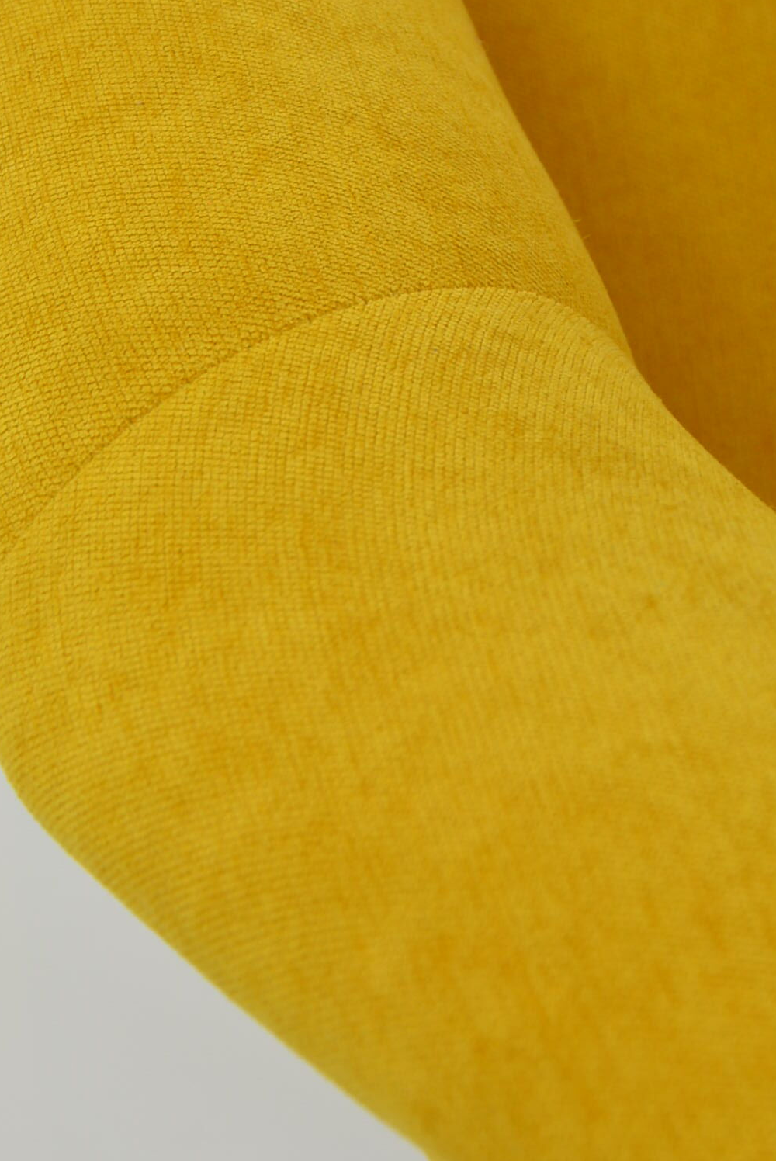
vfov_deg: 13.6
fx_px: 4841
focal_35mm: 150
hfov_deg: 9.2
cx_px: 431
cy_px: 163
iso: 400
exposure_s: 1/60
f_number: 8
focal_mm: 50
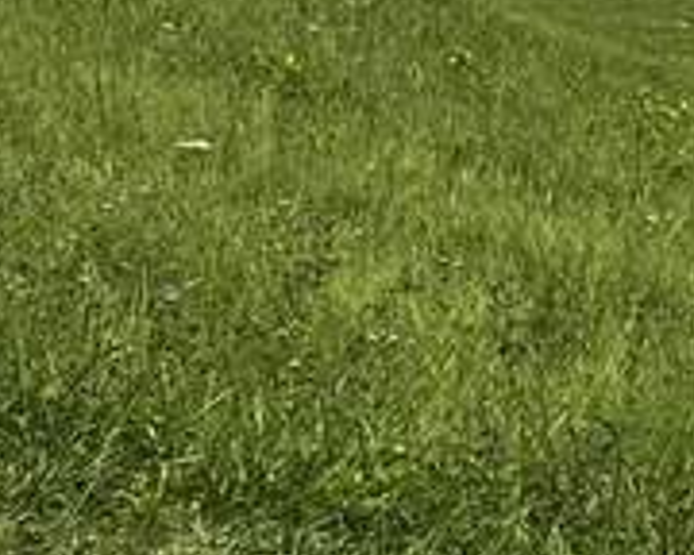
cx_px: 2317
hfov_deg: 8.7
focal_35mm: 167
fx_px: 3430
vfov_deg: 9.3
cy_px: 278
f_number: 1.78
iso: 80
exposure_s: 1/6211
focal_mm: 6.86
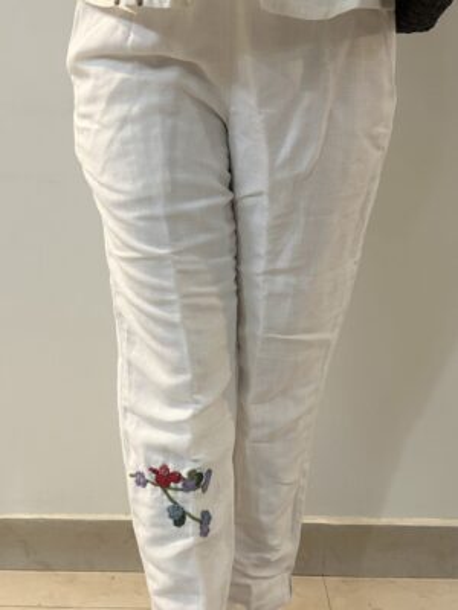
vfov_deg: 67.3
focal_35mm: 26
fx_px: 459
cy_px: 305
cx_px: 229
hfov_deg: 53.1
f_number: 1.5
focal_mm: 5.7
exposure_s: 1/50
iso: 125
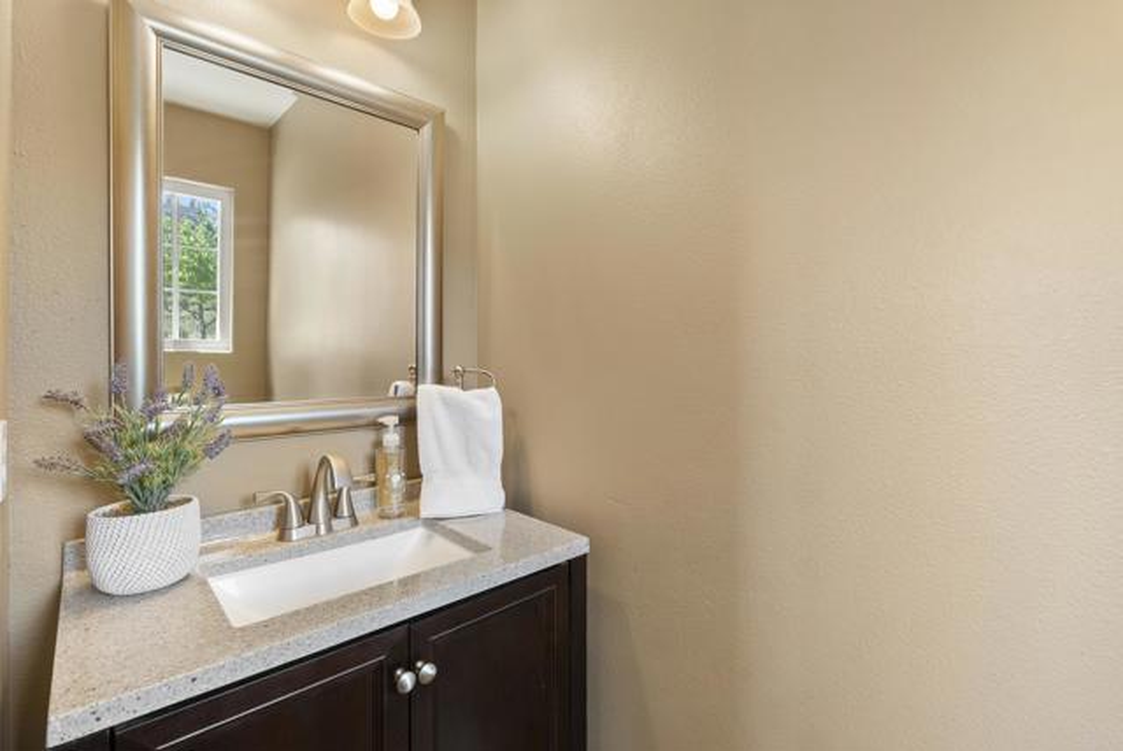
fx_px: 500
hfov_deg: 96.7
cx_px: 562
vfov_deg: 73.9
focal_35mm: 16
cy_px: 376
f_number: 8
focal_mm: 16
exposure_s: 1/6
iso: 500
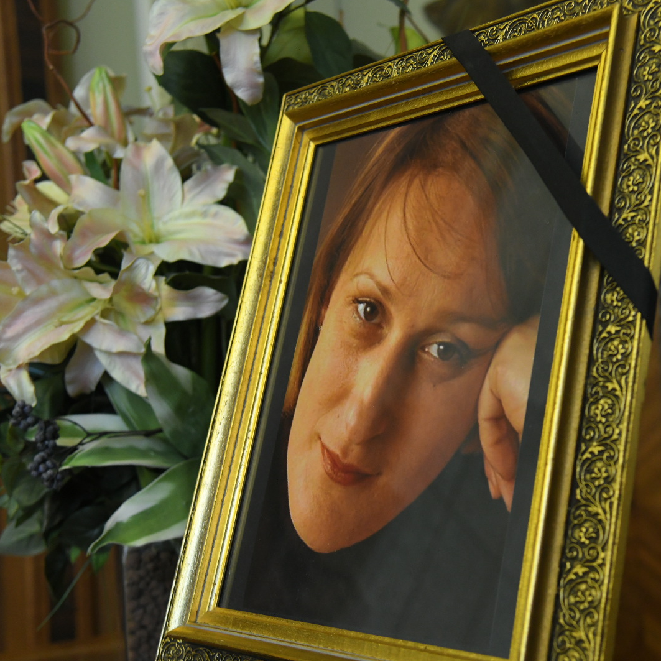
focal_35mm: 57
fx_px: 1231
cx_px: 396
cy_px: 327
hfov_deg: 30.0
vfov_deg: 30.0
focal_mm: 44
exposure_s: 1/125
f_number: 4
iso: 3200
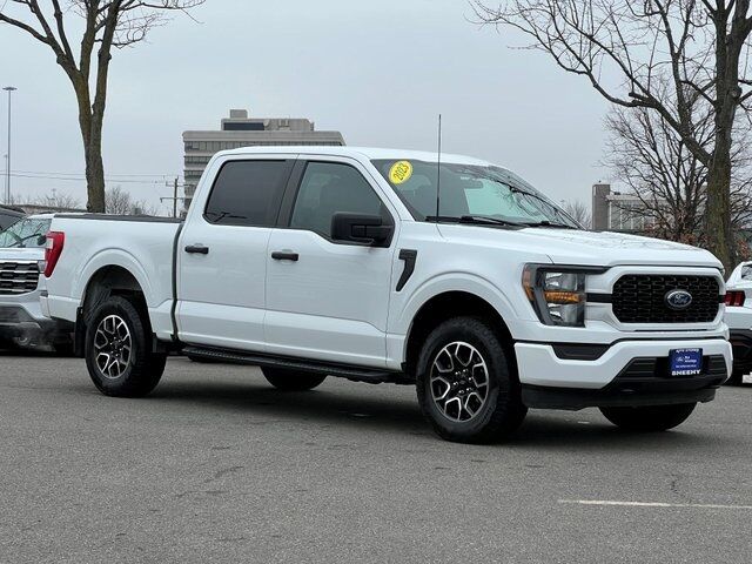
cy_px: 282
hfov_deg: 25.3
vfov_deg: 19.1
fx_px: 1673
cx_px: 376
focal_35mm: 77
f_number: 2.8
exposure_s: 1/451
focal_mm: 9
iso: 32
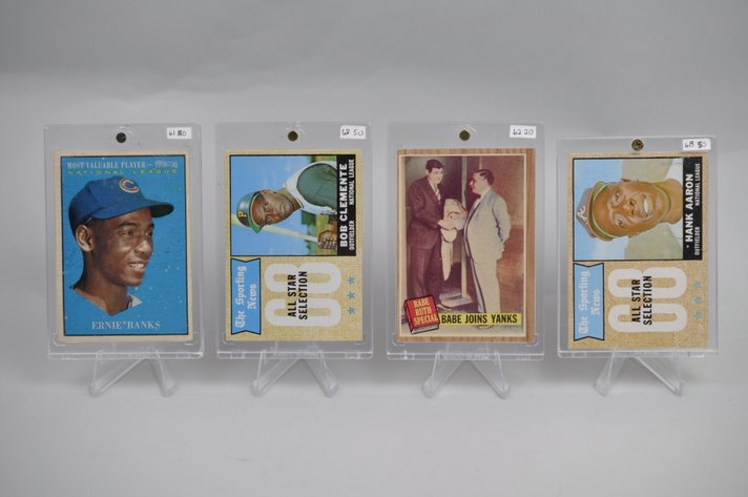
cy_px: 248
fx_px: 1245
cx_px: 374
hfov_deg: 33.4
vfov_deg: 22.6
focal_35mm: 60
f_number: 4
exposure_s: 1/80
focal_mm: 40
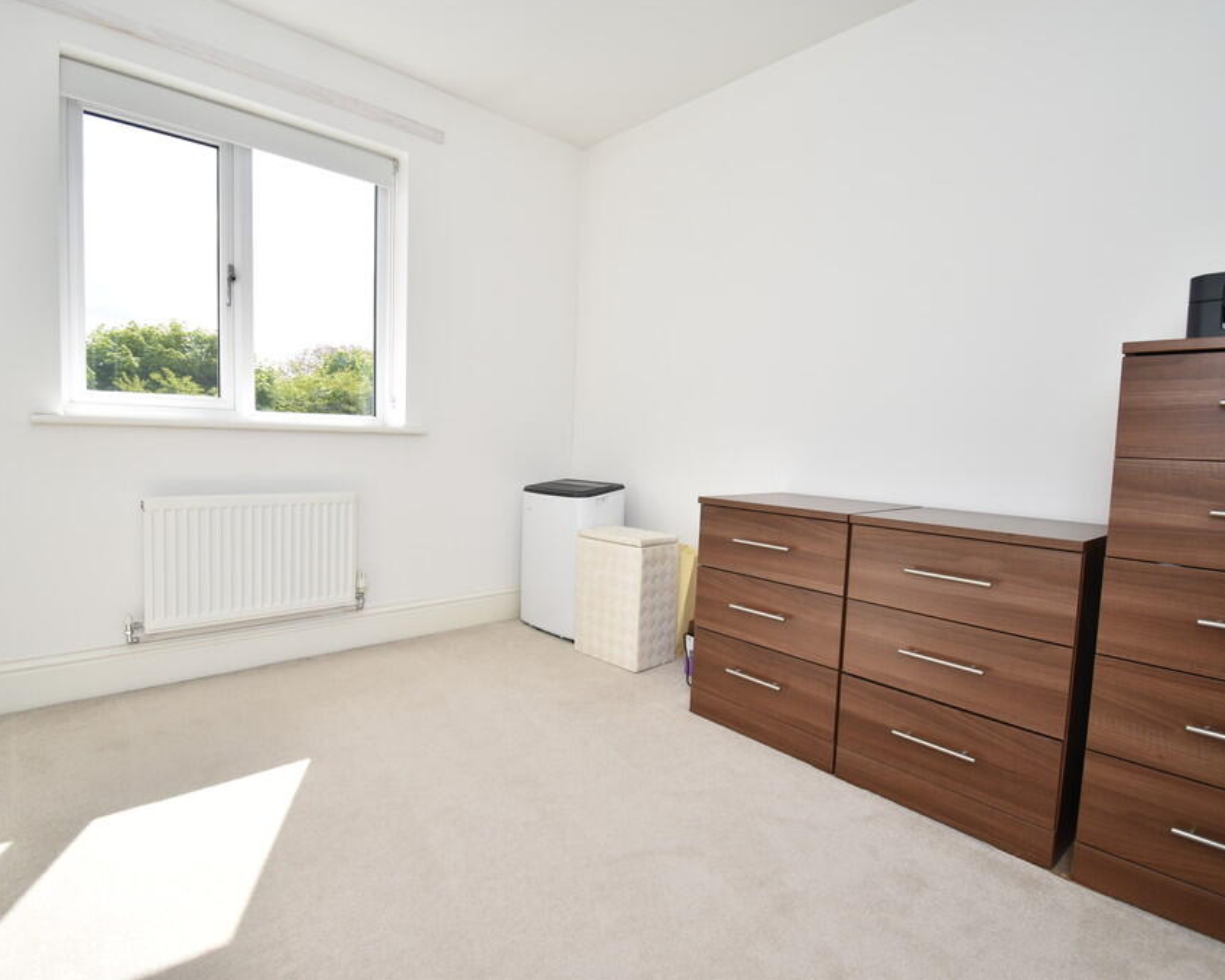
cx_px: 584
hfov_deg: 89.6
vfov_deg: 77.0
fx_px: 616
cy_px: 488
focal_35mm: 17
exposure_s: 1/200
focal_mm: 10
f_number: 4.5
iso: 100
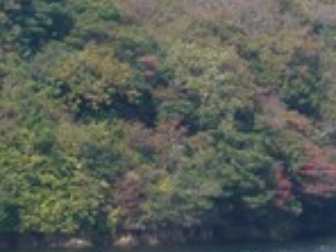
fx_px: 4378
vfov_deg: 3.3
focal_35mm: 451
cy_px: 94
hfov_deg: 4.4
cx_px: 456
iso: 100
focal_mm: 16.4
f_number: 5.6
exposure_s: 1/250
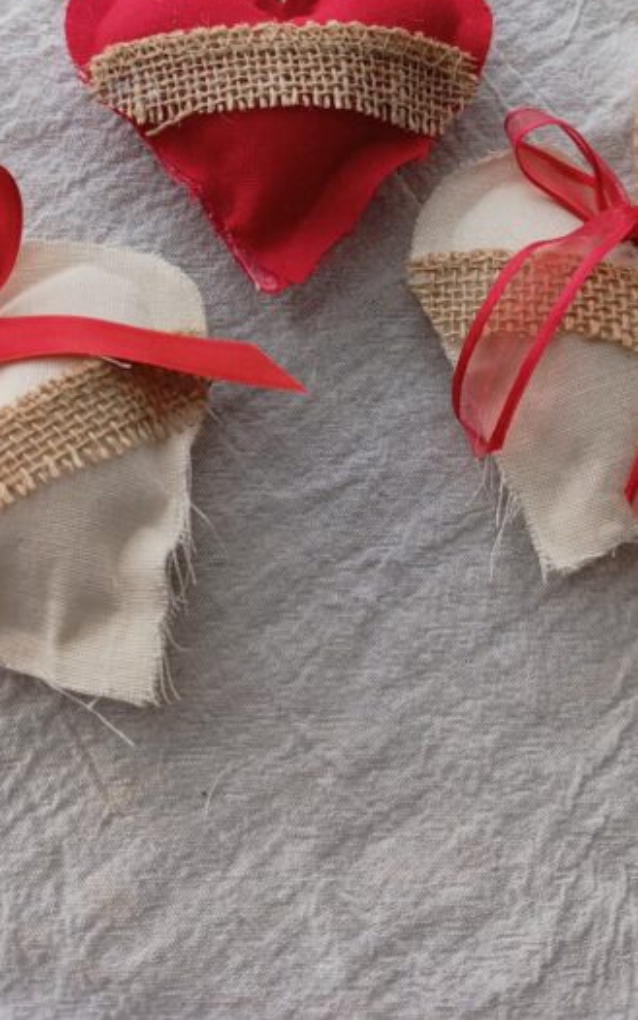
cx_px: 312
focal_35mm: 37
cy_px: 249
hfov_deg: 34.5
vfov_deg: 50.5
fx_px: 1029
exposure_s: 1/100
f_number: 1.6
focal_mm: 6.14
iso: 200
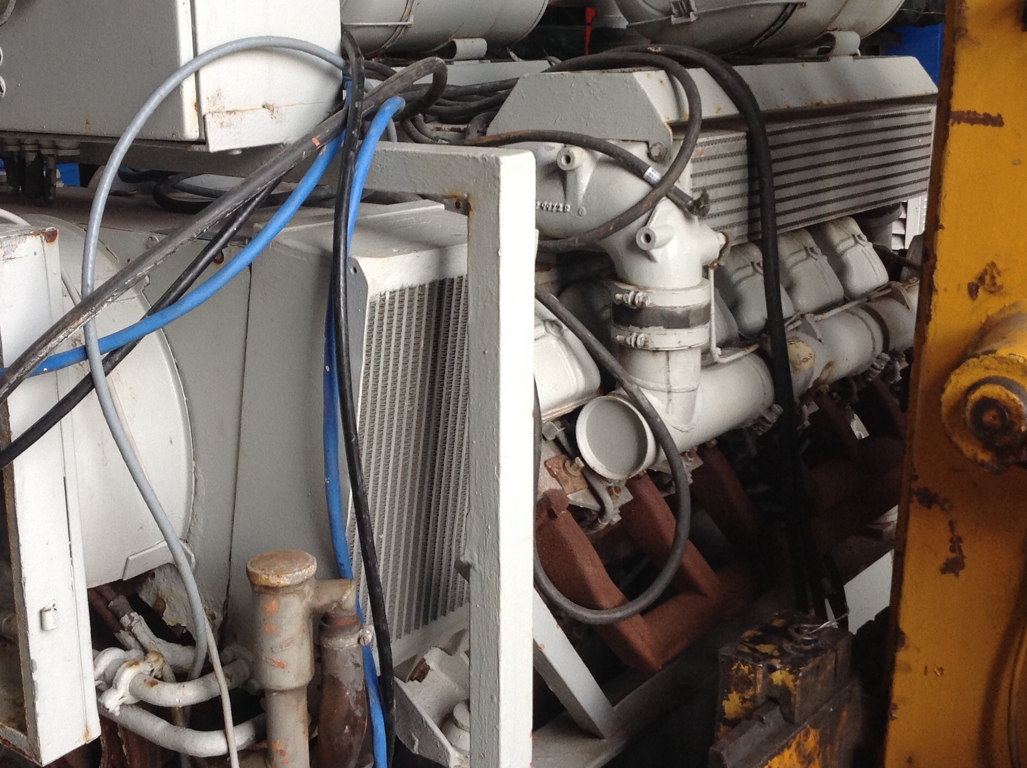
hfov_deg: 39.6
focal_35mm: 48
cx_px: 422
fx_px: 1422
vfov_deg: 30.1
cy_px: 286
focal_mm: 4.28
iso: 100
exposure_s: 1/120
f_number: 2.4
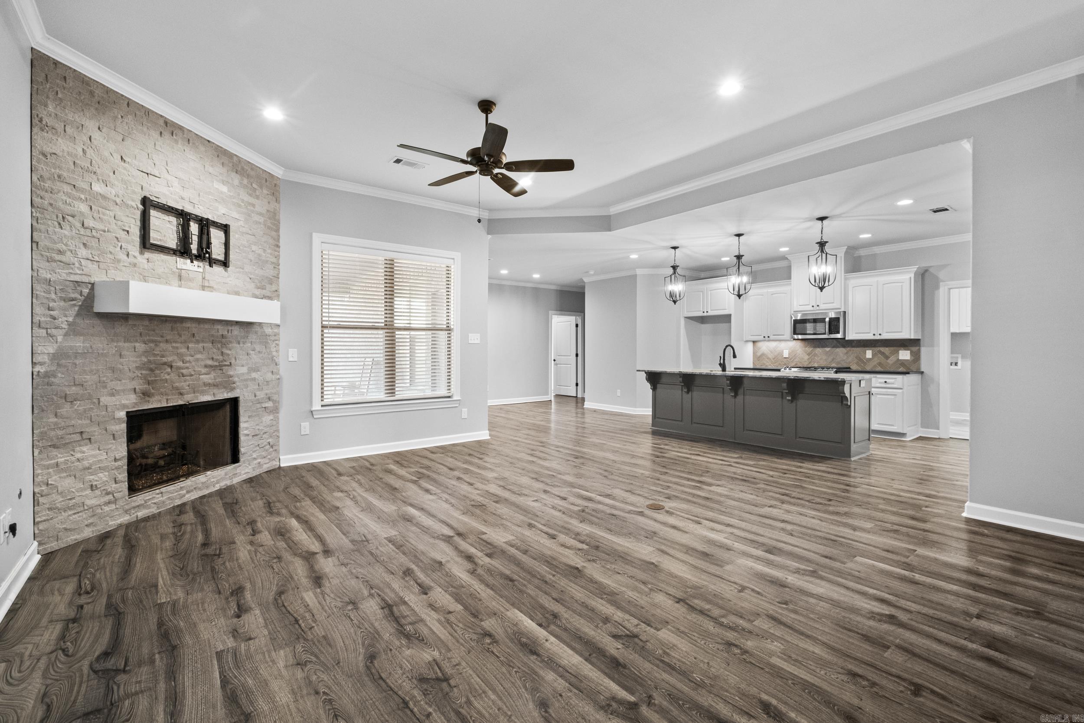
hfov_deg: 100.4
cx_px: 542
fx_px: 452
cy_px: 362
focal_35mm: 15
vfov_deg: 77.3
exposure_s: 1/2
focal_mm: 10
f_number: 8
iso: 800
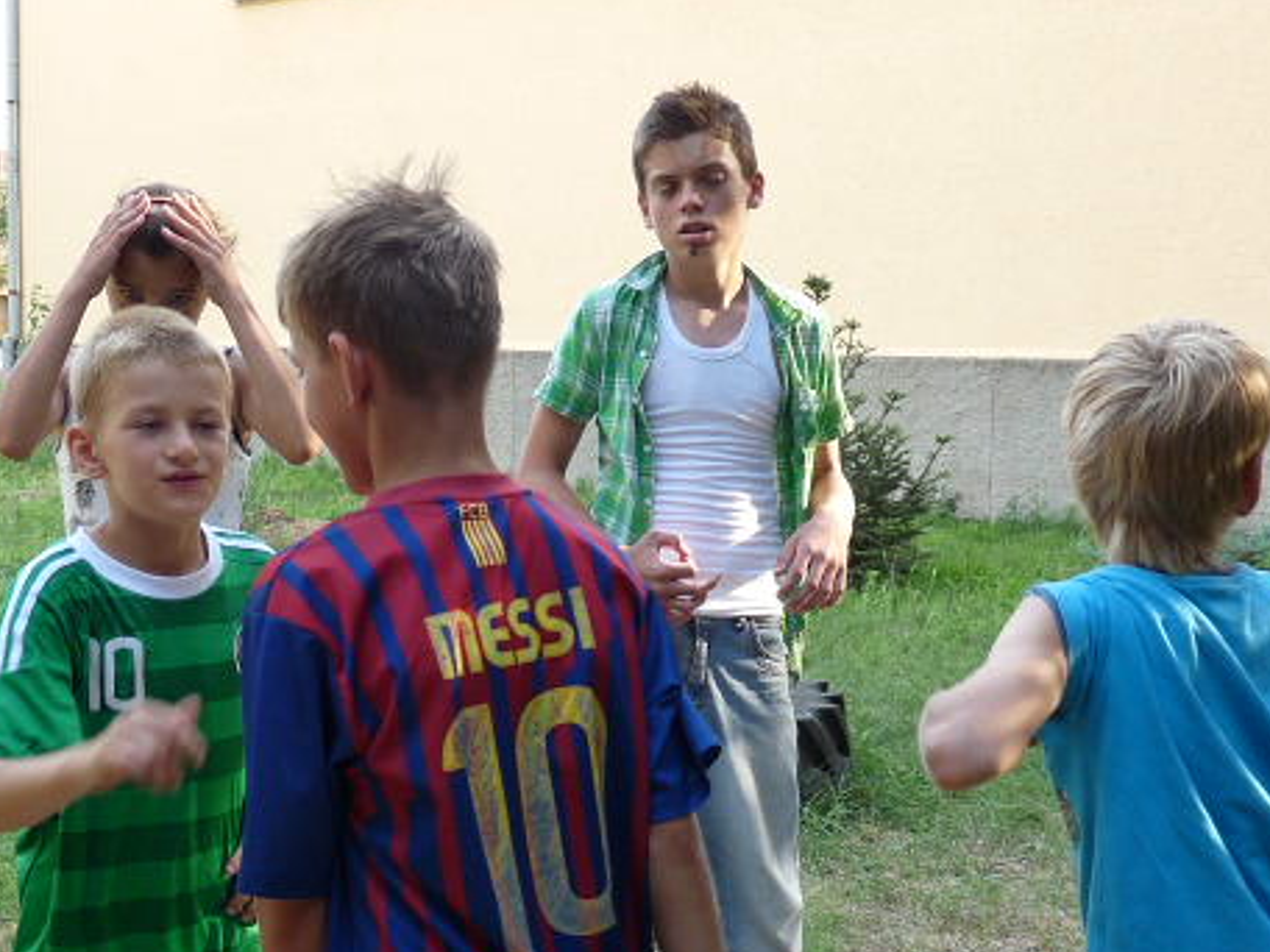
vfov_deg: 24.7
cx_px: 510
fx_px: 2165
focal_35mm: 59
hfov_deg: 32.6
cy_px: 612
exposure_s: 1/100
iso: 100
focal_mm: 4.8
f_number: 2.8
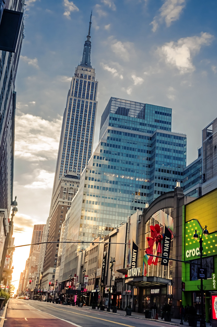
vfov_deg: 48.0
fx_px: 368
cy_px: 164
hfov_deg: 32.9
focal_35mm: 40
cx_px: 108
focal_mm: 27
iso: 500
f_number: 18
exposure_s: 1/100
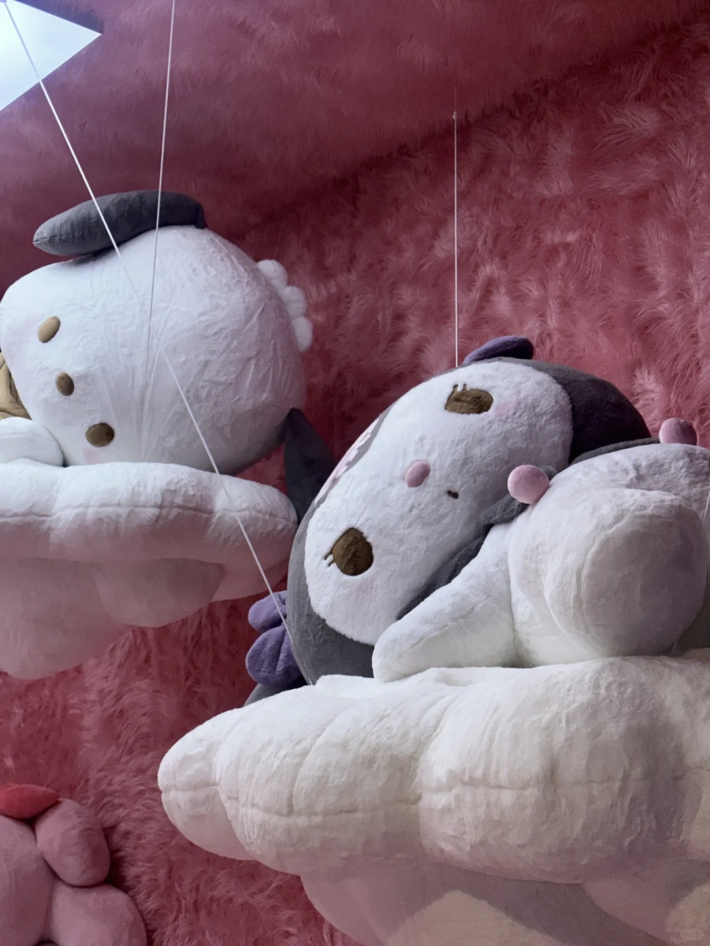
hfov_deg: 30.3
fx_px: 1313
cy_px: 473
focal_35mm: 48
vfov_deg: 39.7
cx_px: 355
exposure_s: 1/182
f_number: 1.78
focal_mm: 6.86
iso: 40
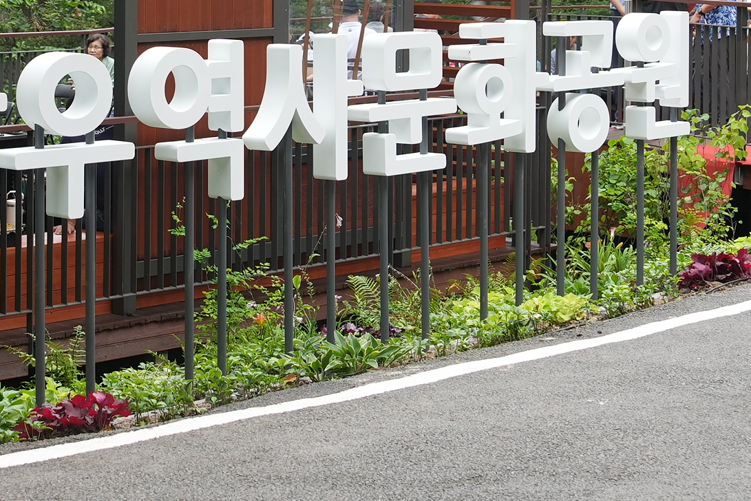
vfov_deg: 14.0
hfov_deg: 21.3
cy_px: -71
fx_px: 1982
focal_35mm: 95
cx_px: 216
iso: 250
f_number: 3.5
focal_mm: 24
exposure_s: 1/200
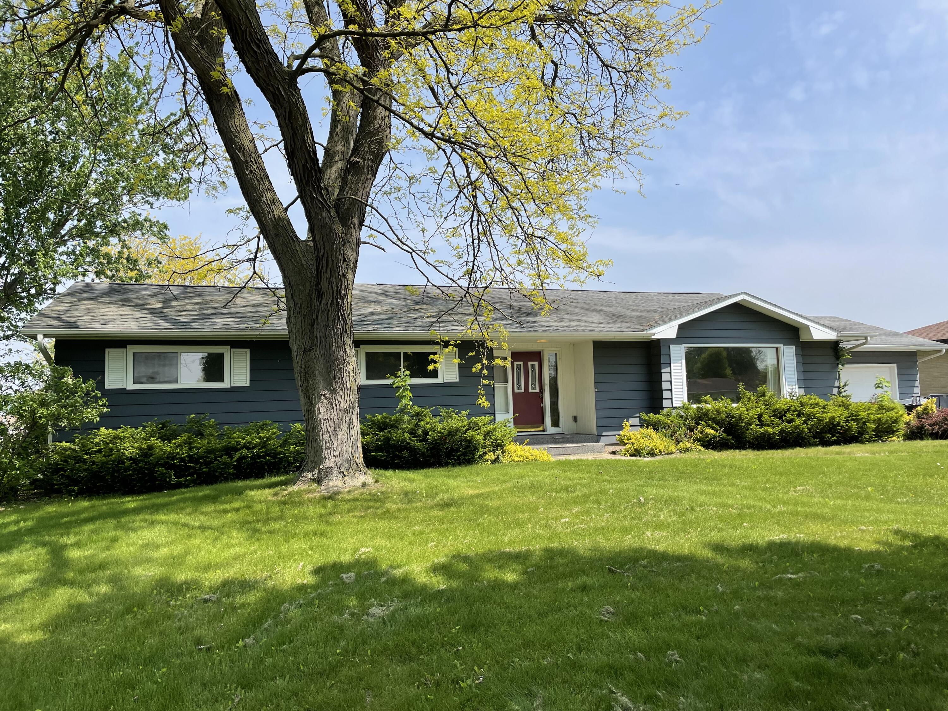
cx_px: 474
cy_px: 356
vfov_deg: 53.1
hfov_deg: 67.3
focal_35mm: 26
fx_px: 712
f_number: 1.6
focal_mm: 4.2
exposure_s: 1/2882
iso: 32
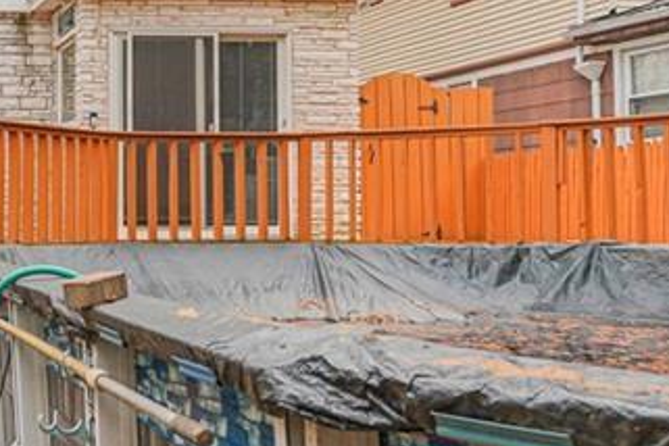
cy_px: 42
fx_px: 948
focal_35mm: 51
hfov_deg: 32.6
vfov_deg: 25.6
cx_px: -117
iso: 100
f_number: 5.6
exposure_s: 1/125
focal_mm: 16
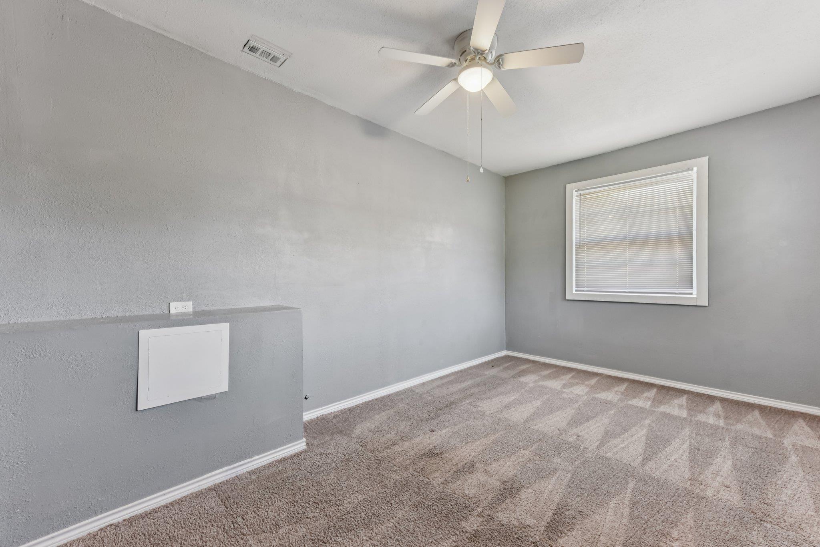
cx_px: 410
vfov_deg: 81.2
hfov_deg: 104.2
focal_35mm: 14
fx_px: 319
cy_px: 274
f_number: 8
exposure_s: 1/8
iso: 400
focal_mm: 14
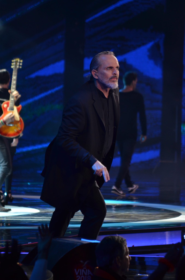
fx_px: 2323
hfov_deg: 4.6
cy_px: 140
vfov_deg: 6.9
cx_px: 92
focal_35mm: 300
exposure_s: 1/160
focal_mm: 200
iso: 1000
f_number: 5.6
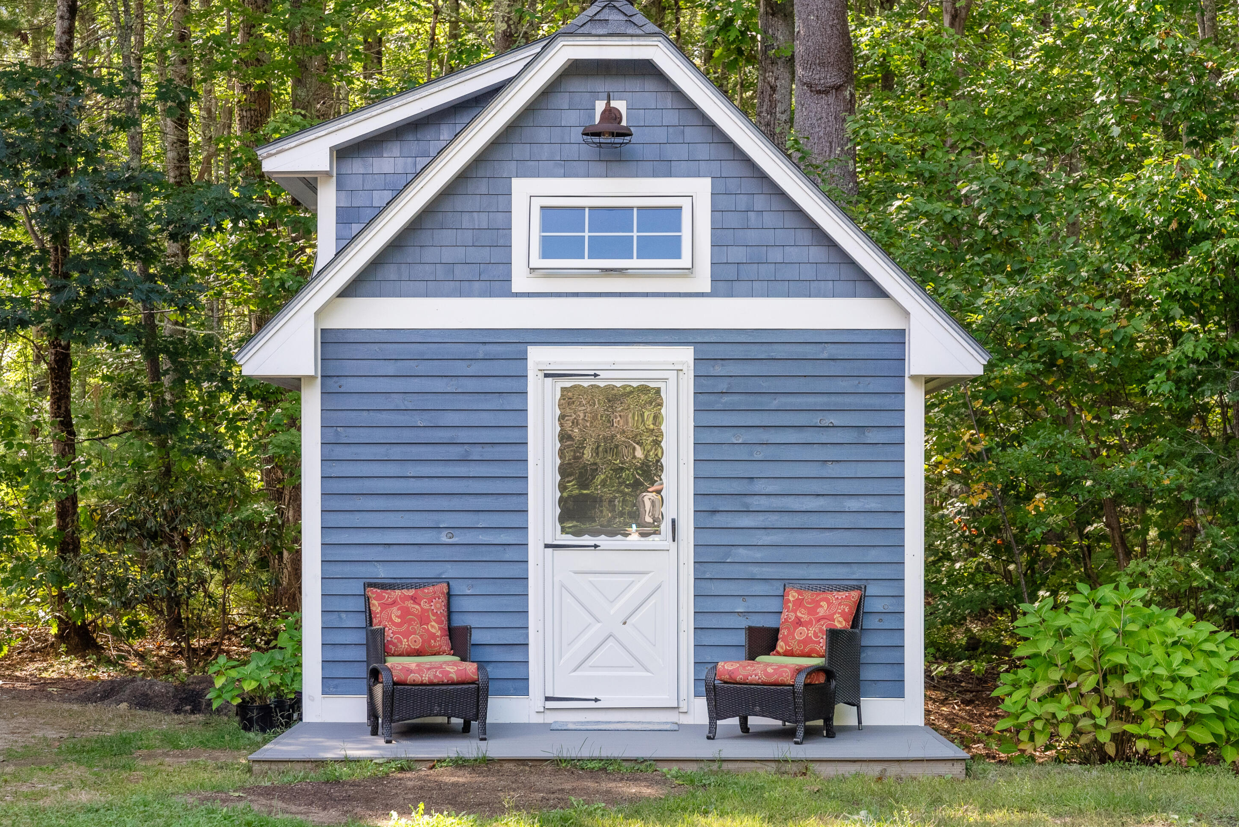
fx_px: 2272
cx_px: 609
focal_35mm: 66
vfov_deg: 20.6
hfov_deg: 30.5
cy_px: 417
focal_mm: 64
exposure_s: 1/400
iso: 640
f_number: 7.1
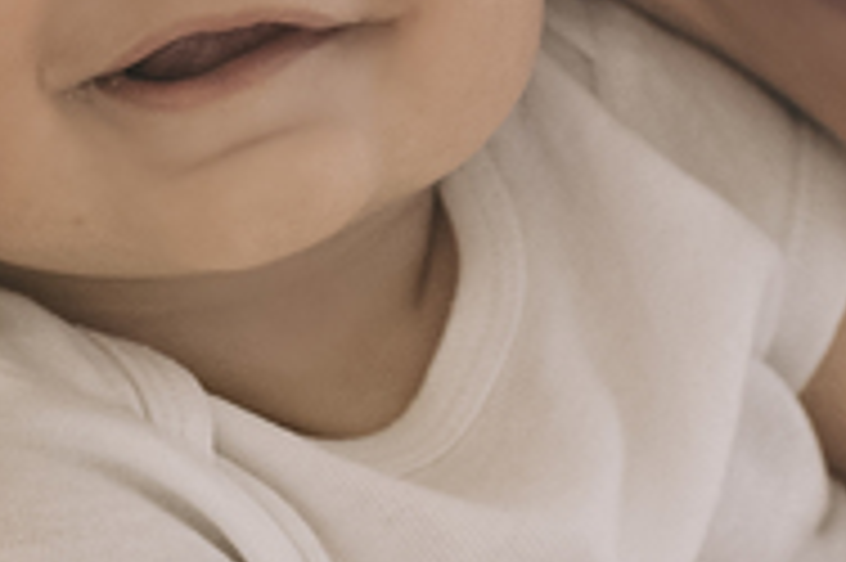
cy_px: -247
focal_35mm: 224
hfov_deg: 9.2
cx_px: 382
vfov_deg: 6.1
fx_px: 5259
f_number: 2.8
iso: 500
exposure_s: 1/160
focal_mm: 35
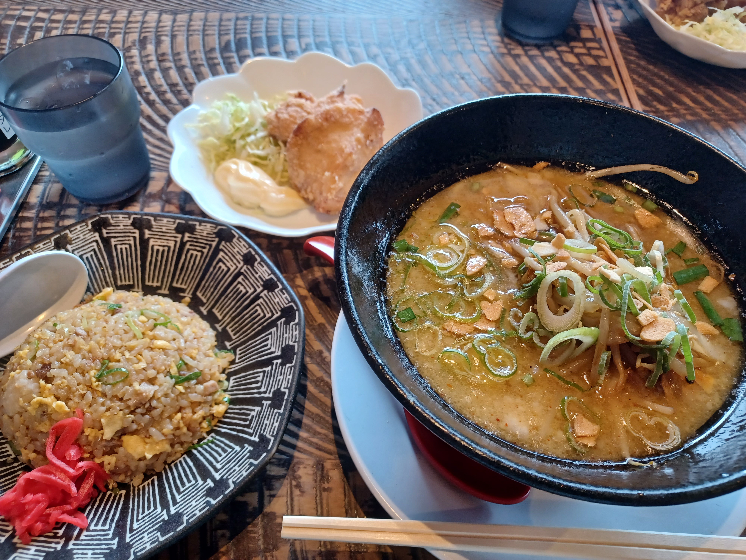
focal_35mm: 25
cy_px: 280
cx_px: 373
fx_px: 539
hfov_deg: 69.4
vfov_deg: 54.9
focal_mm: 4.6
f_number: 1.8
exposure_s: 1/60
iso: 160
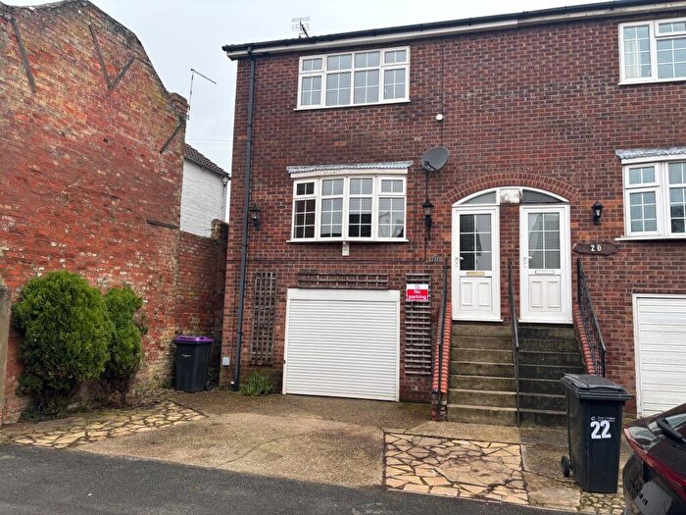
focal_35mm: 26
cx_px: 343
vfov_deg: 53.1
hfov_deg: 67.3
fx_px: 515
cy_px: 258
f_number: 1.6
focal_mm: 5.96
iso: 32
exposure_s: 1/121
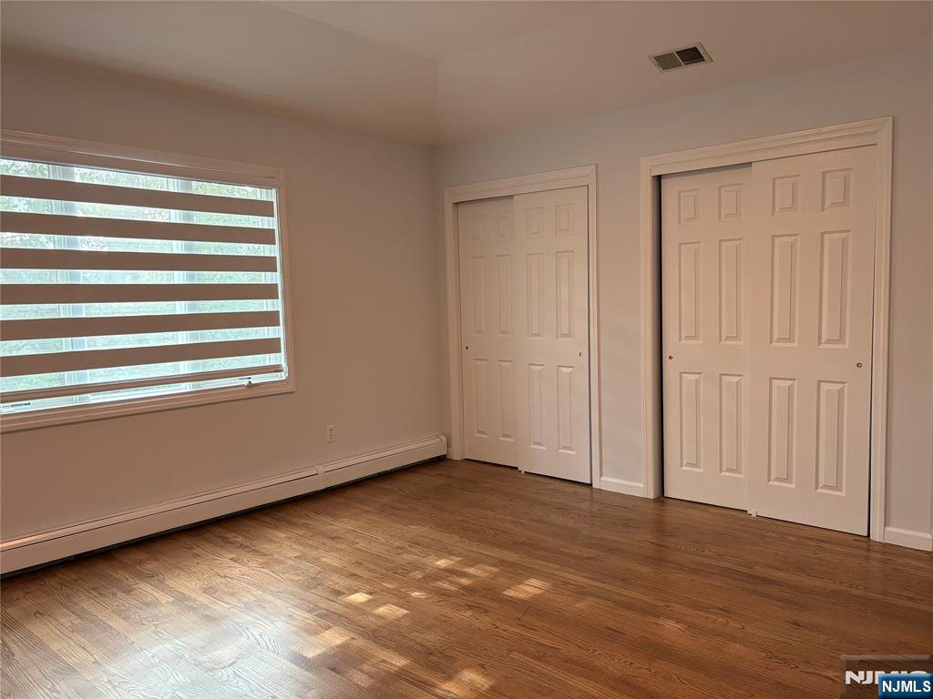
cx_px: 466
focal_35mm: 26
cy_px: 350
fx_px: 701
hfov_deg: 67.3
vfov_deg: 53.1
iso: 200
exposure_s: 1/120
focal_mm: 5.96
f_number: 1.6
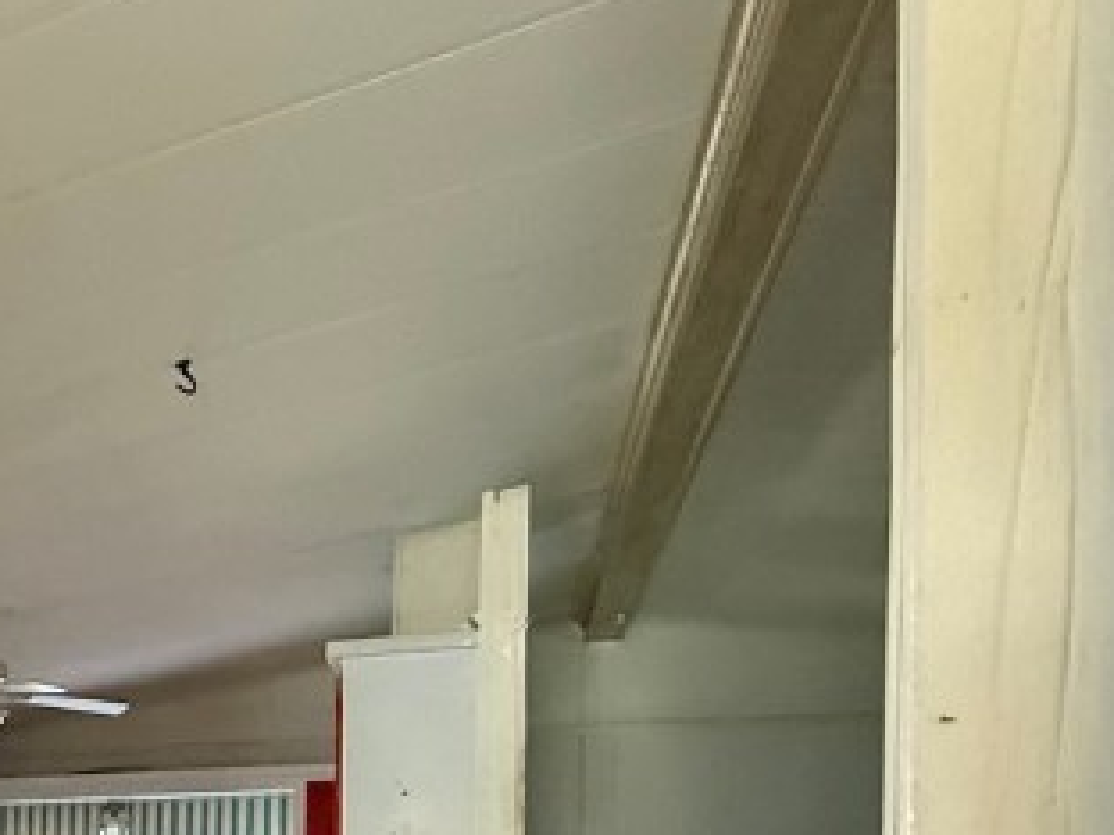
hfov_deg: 33.8
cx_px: -204
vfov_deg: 28.3
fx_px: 1480
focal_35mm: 46
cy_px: 949
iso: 1000
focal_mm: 2.22
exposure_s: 1/60
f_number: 2.2
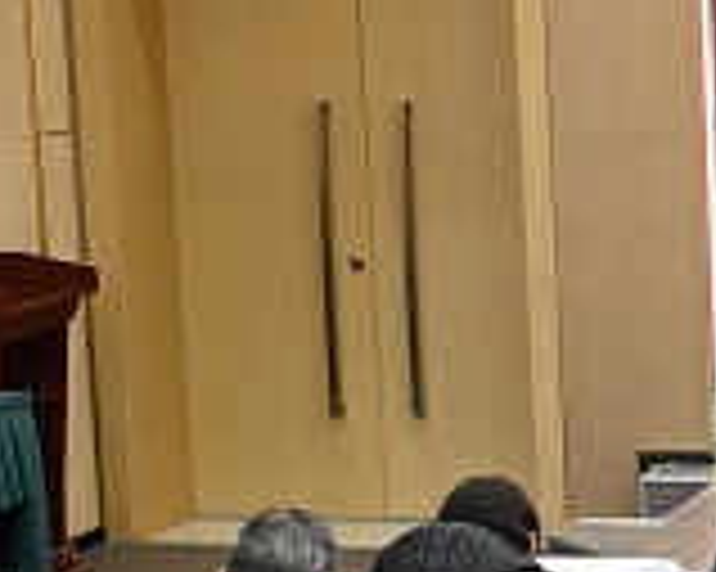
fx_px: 3309
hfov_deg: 10.8
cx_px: 1608
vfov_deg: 9.9
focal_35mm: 156
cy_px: 453
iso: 2500
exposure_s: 1/80
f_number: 3.2
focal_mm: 34.5
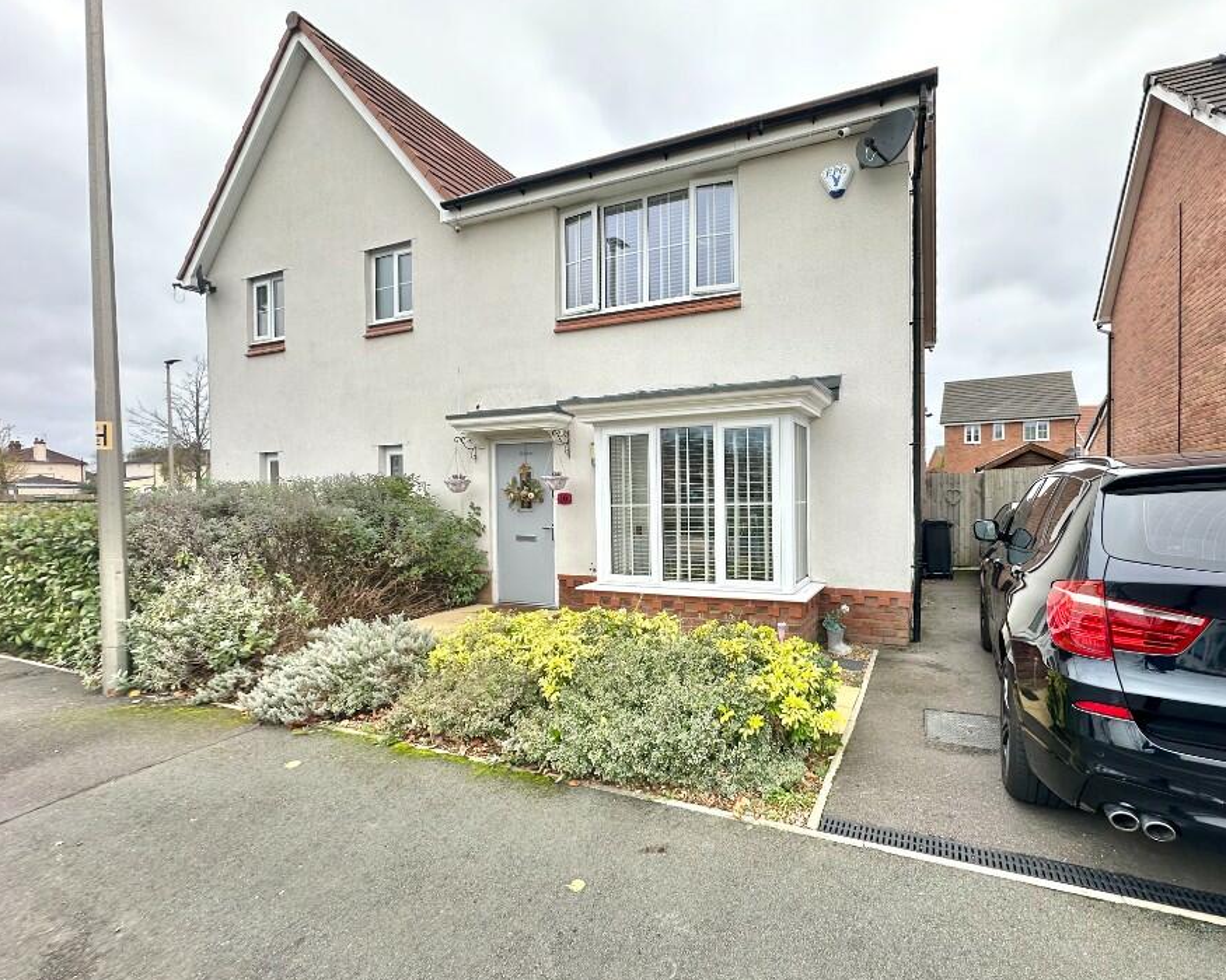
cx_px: 712
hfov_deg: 92.3
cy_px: 507
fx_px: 581
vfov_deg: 80.3
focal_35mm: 16
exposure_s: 1/157
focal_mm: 2.22
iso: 40
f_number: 2.2
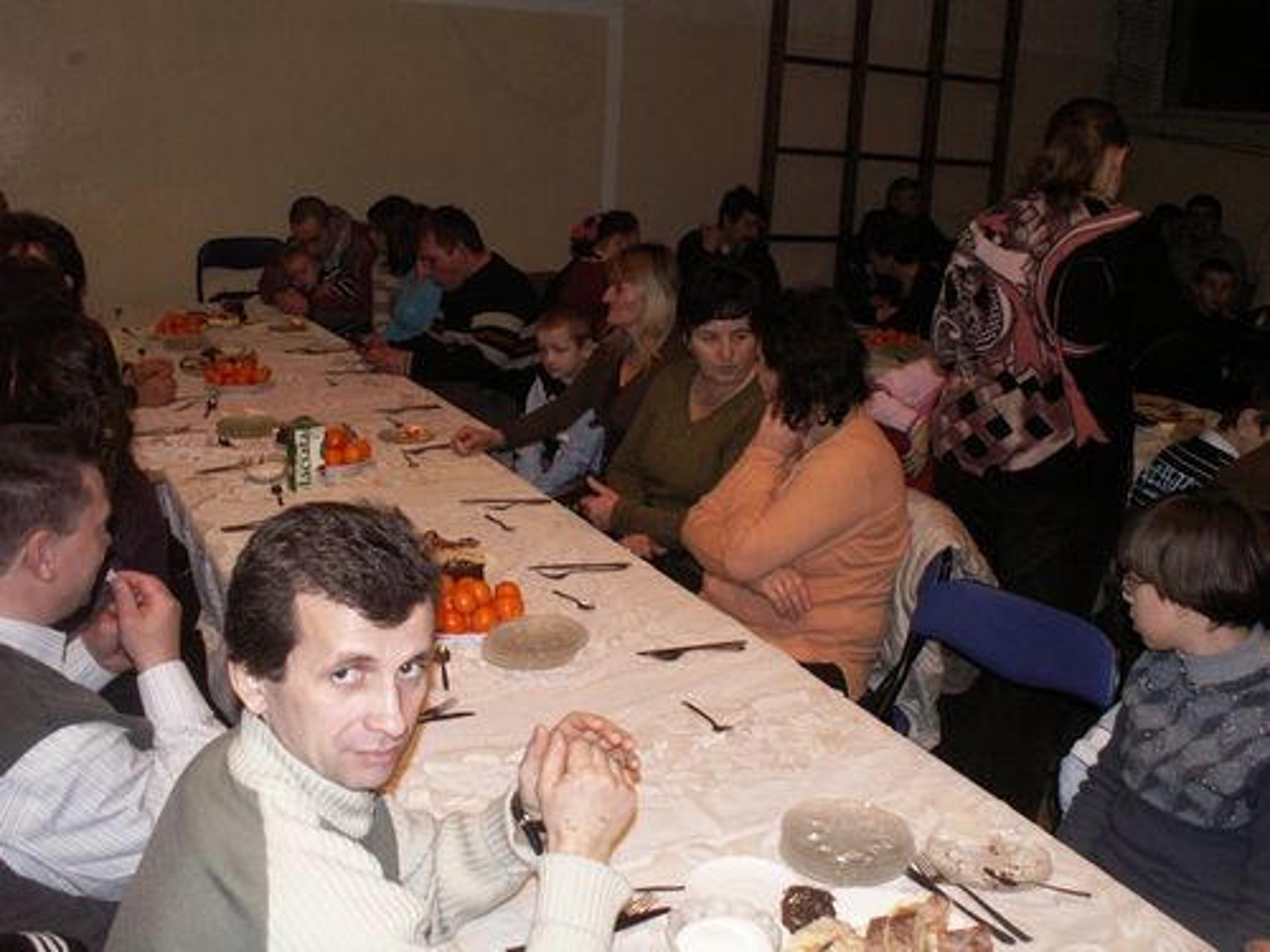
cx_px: 635
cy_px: 476
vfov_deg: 40.7
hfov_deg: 52.6
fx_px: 1284
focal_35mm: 35
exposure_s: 1/40
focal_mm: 5.86
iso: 160
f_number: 2.8
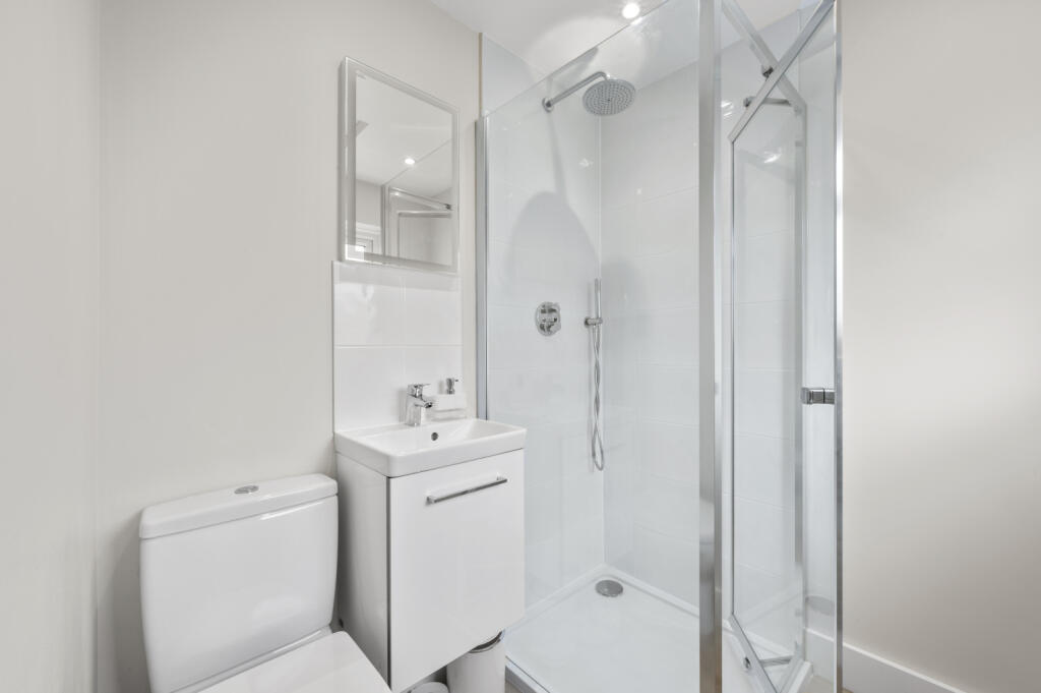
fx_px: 404
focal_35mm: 14
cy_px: 346
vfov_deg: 81.1
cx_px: 520
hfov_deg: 104.3
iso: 200
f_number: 16
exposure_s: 1/2.5
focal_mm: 14
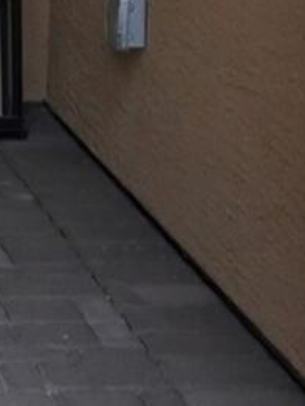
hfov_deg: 8.1
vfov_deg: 10.5
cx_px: -300
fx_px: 2064
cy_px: -332
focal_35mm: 176
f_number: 8
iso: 100
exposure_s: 1/800
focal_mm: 16
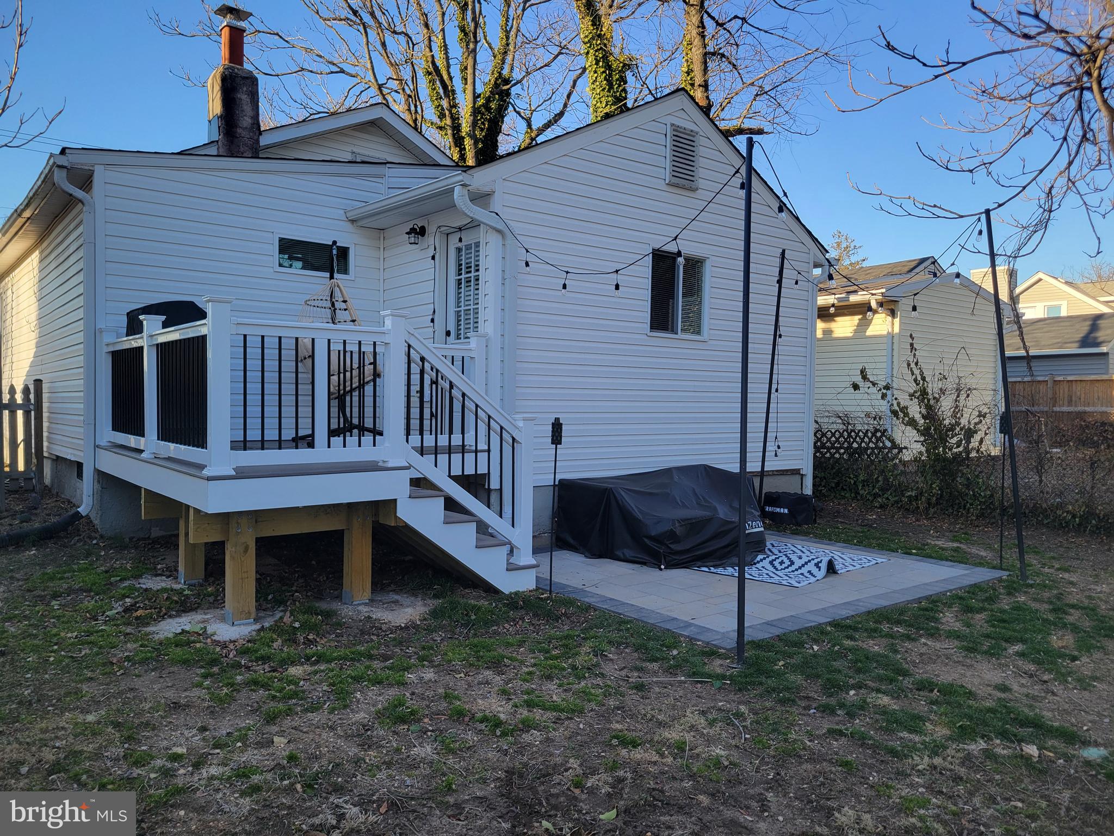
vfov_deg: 53.1
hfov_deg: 67.3
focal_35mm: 26
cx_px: 557
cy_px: 418
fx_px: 837
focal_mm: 5.4
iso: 40
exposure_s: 1/628
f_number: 1.8
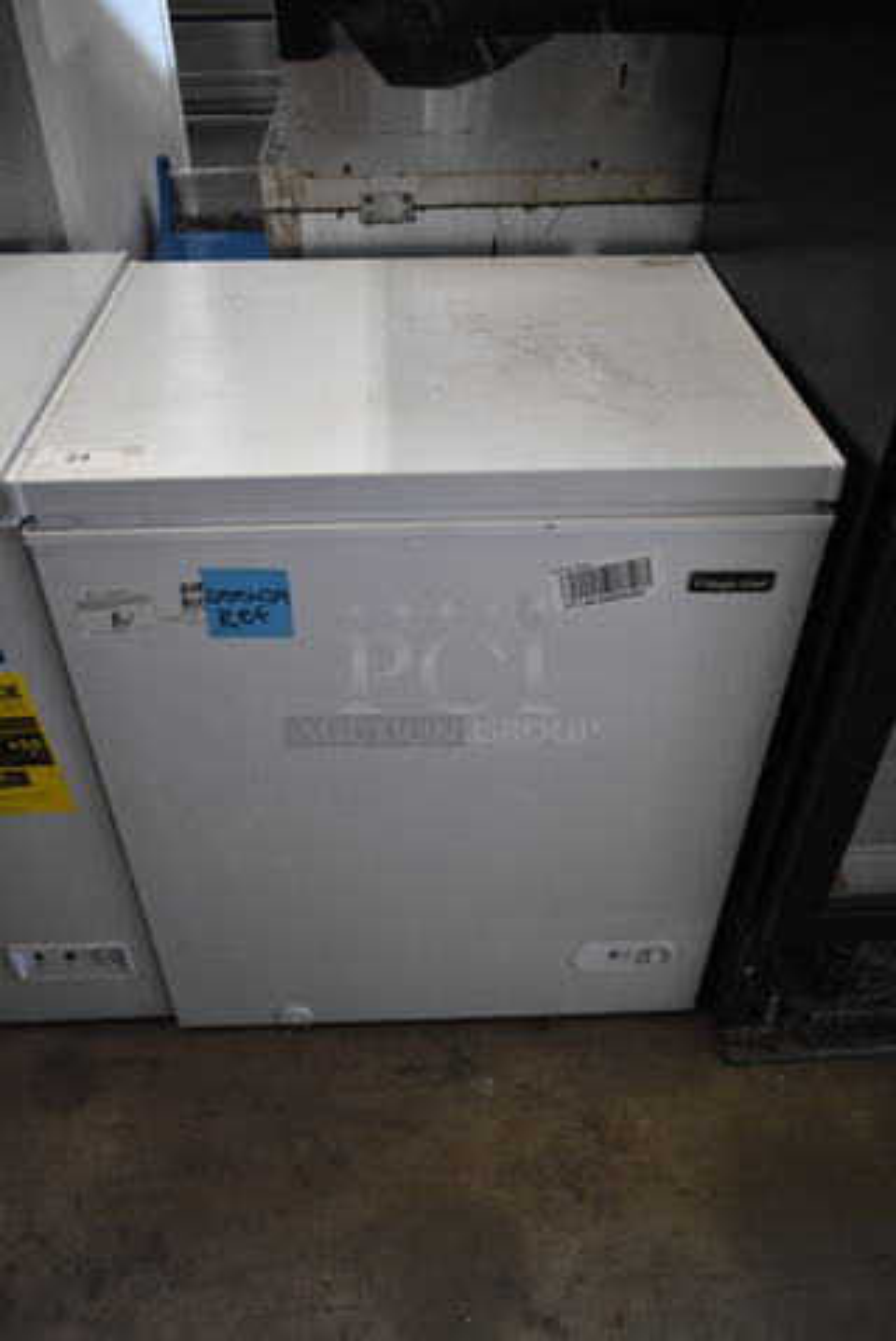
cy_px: 670
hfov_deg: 48.0
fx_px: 1006
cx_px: 448
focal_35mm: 27
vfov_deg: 67.4
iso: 1600
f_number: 3.5
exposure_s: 1/125
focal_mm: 18
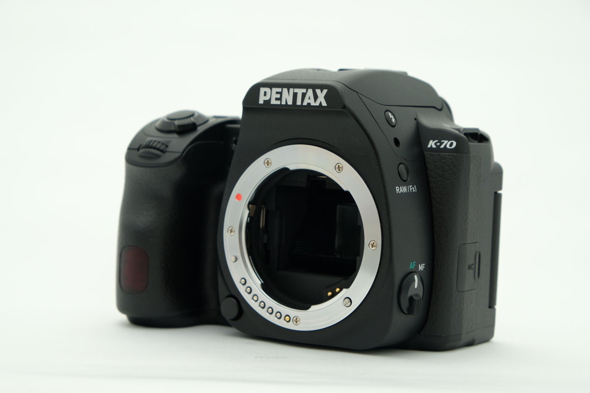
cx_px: 295
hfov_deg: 24.5
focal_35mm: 83
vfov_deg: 16.4
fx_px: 1359
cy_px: 196
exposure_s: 1/125
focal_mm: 55
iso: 200
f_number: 8
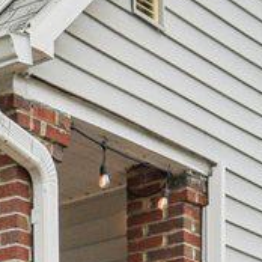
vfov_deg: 12.4
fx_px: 1199
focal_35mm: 140
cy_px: 44
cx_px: -190
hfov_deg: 11.7
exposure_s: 1/100
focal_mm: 14
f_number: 8
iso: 100
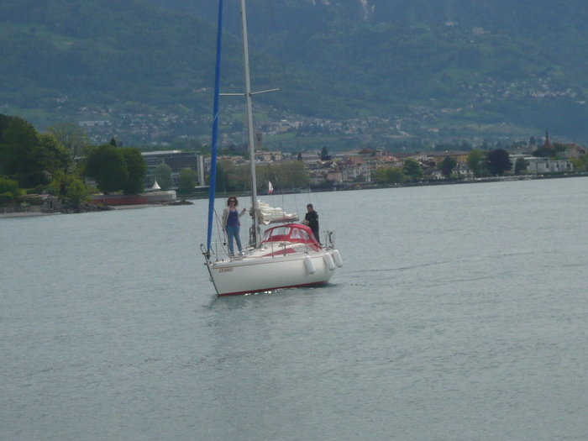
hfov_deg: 14.3
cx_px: 294
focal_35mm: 138
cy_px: 220
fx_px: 2344
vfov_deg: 10.7
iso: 100
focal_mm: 15.2
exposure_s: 1/640
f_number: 5.4
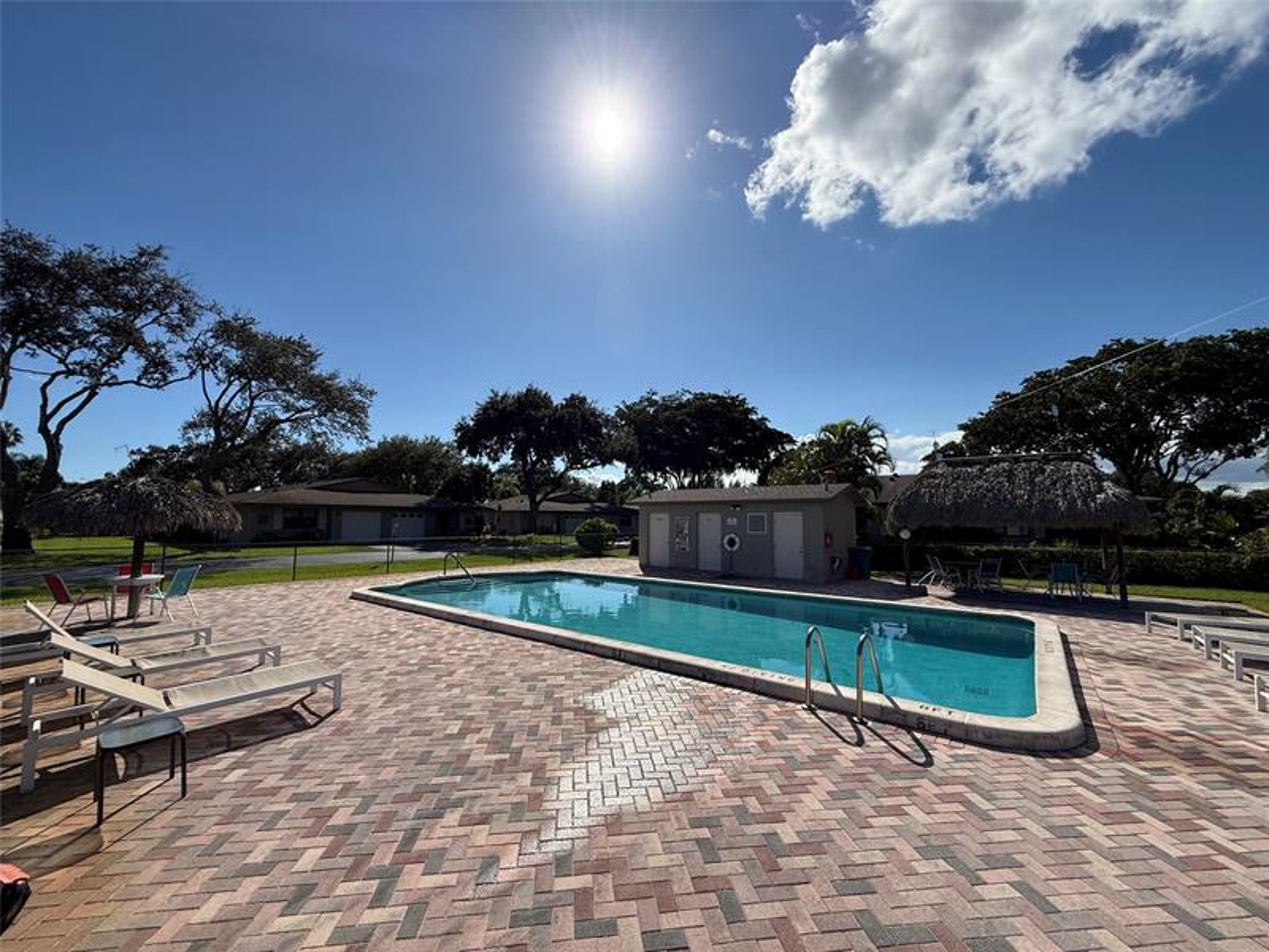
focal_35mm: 14
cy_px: 476
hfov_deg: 102.1
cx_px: 634
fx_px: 513
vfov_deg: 85.7
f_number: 2.2
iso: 50
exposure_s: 1/3891
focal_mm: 2.22
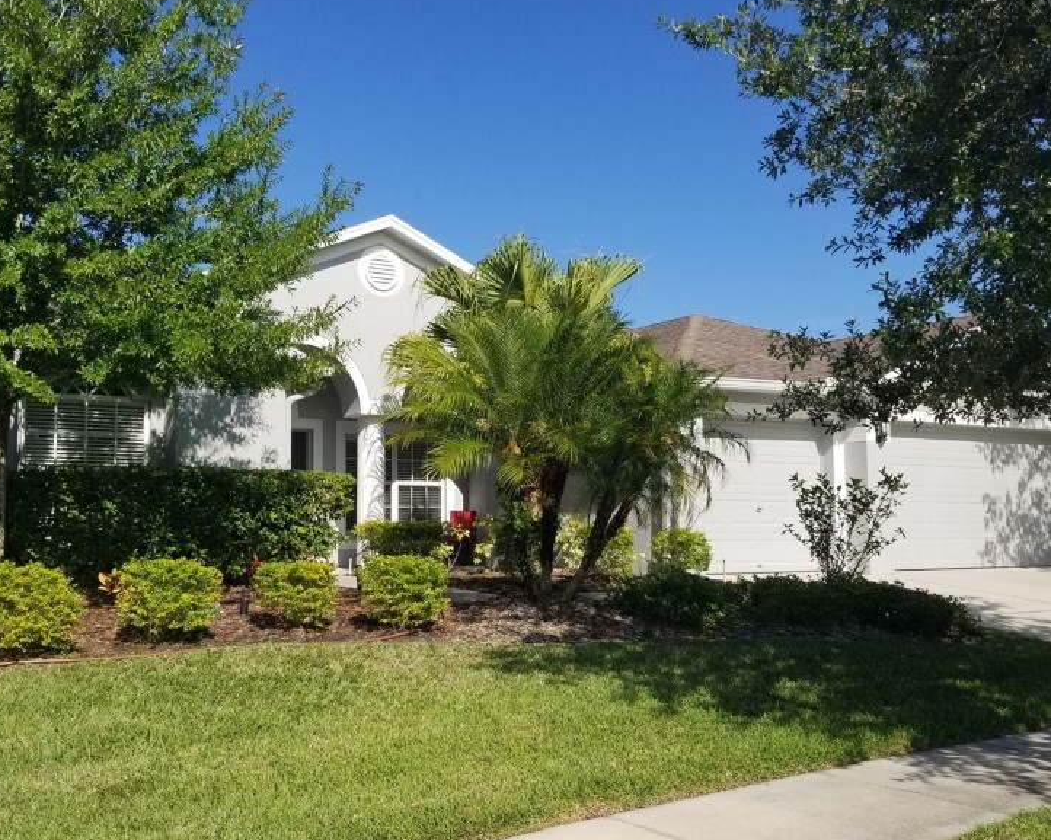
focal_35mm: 36
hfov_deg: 50.2
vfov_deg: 41.1
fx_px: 1119
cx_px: 470
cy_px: 444
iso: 50
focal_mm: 4.25
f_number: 1.7
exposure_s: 1/3088
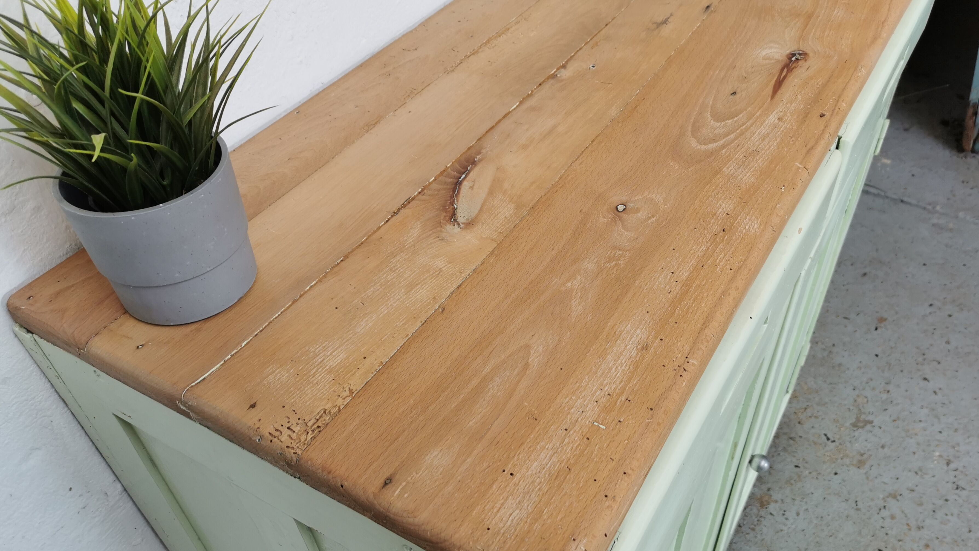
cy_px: 331
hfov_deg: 64.3
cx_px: 495
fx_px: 779
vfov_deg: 38.8
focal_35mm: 30
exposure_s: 1/100
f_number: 1.8
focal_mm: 5.58
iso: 64
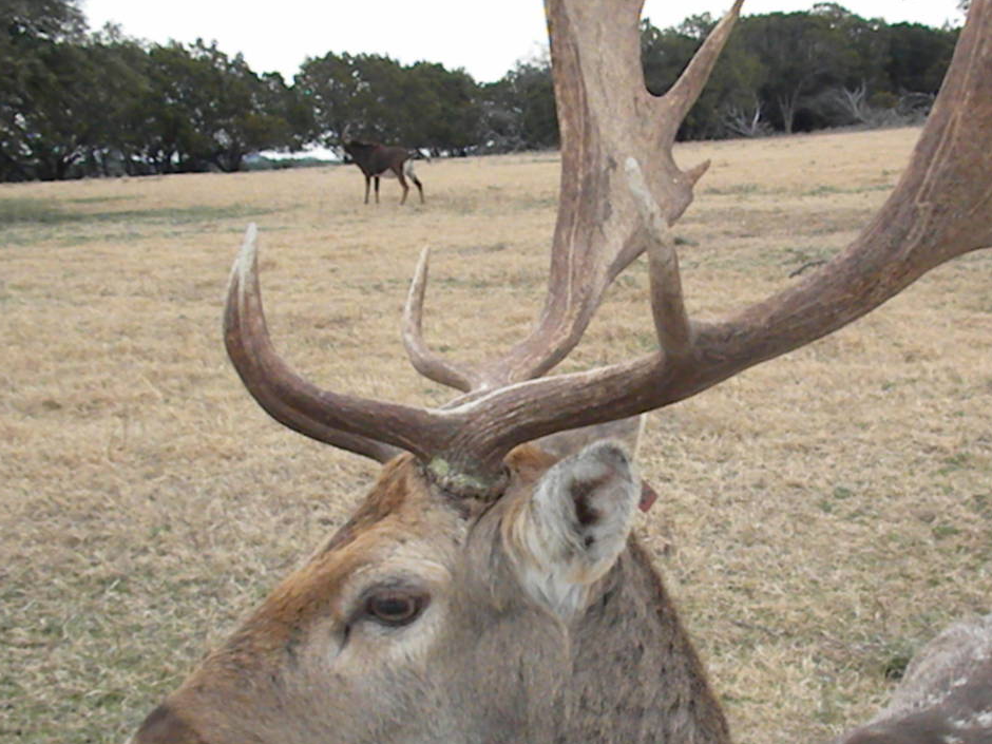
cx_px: 650
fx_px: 1805
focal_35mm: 63
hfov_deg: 30.5
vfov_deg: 23.1
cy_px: 521
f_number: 10
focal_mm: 6.6
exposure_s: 1/270
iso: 640
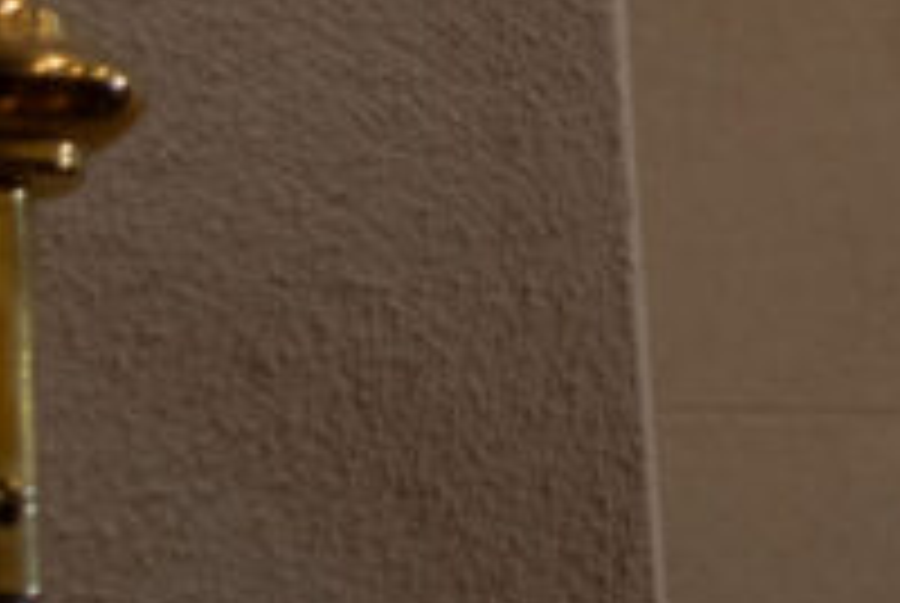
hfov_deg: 11.1
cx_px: 886
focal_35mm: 184
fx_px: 4607
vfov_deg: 7.1
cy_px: -785
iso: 720
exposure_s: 1/60
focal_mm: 24
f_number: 4
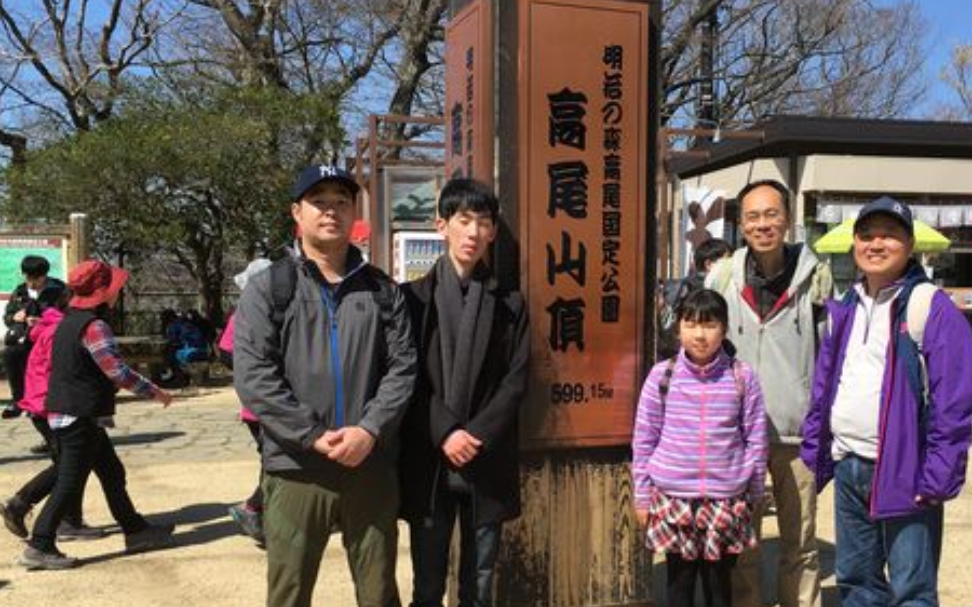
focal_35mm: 41
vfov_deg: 31.2
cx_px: 570
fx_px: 1086
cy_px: 359
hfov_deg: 48.0
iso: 25
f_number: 2.2
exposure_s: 1/1374
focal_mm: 4.15
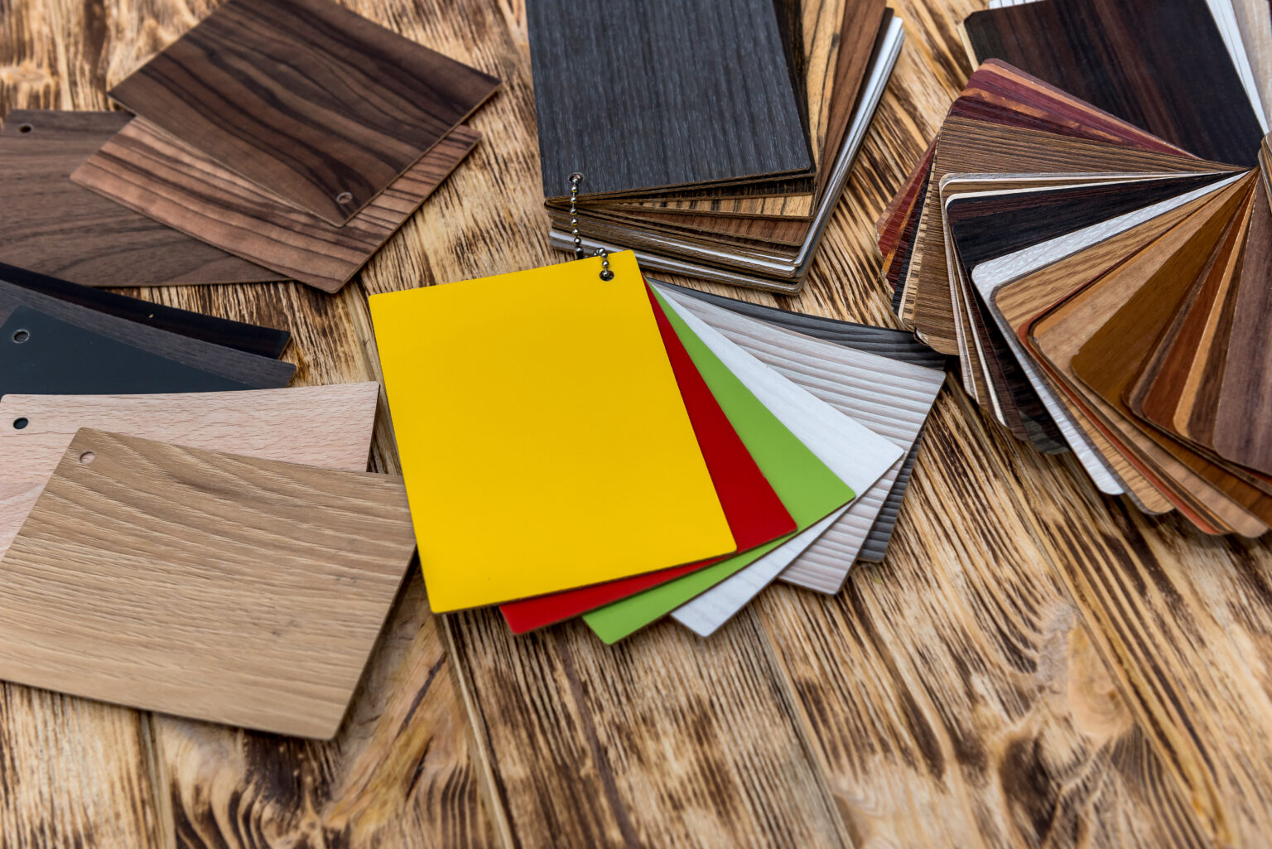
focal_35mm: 48
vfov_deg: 28.1
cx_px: 636
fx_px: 1696
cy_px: 424
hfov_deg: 41.1
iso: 500
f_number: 5.6
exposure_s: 1/100
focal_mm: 48
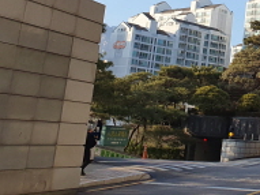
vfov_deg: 19.1
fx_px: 563
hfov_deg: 23.3
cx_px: 328
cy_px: 5
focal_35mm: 75
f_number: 2.4
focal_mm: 4.32
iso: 50
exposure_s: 1/850
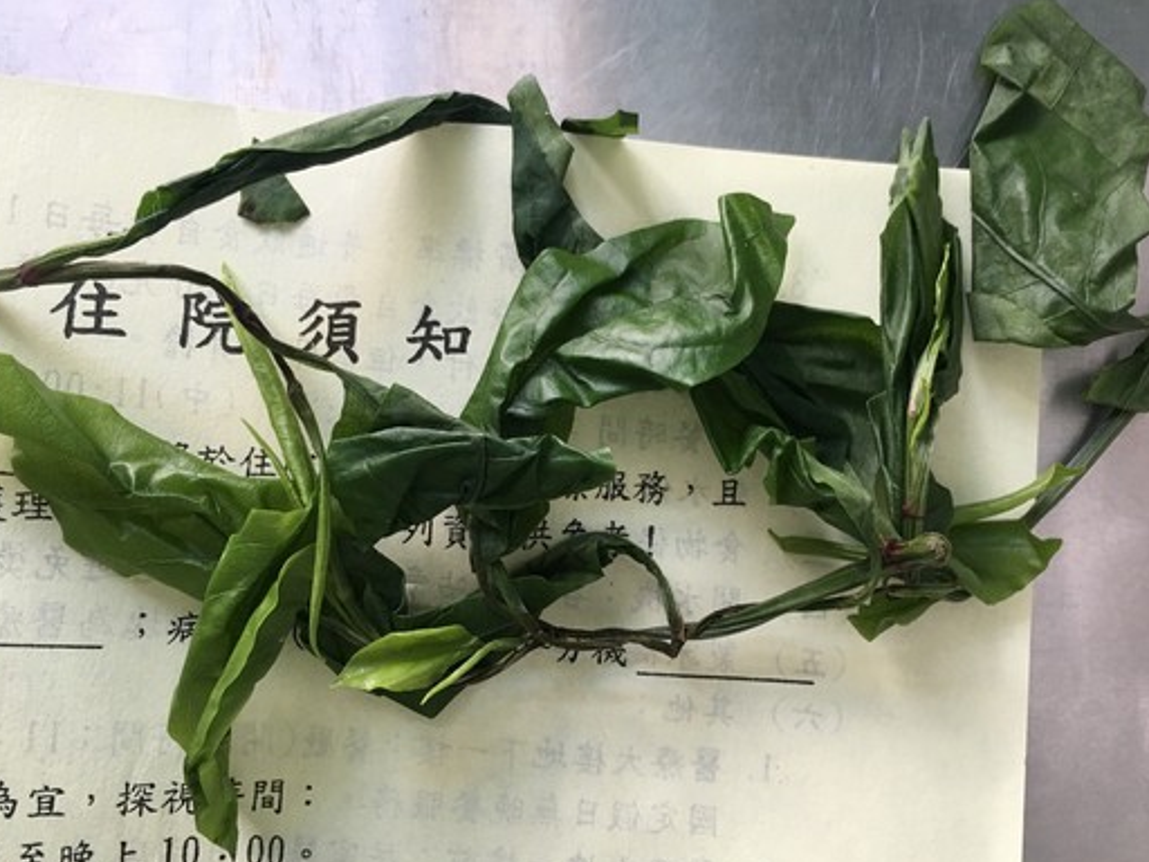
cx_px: 642
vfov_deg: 41.8
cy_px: 465
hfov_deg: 53.8
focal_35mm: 34
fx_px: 1129
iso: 40
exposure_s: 1/30
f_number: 2.2
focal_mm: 4.15
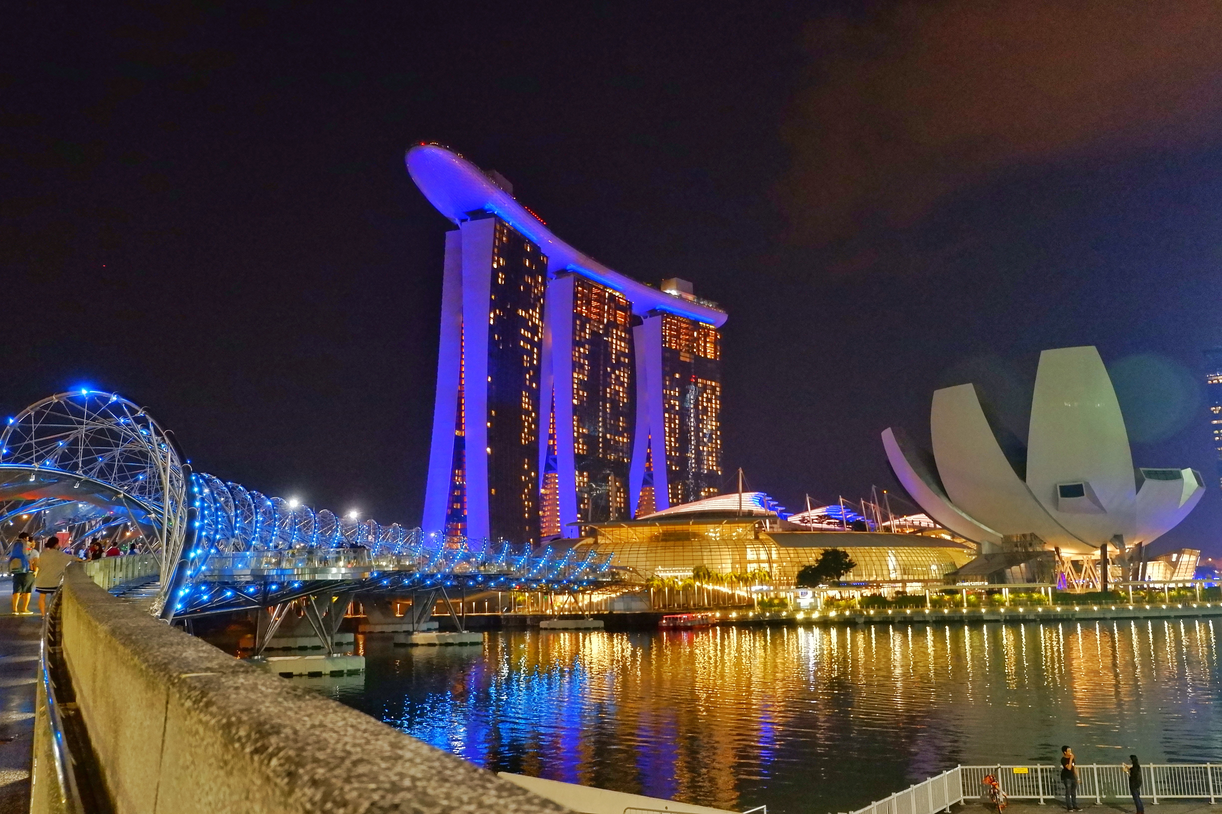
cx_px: 611
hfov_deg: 63.7
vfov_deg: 45.0
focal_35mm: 29
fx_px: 984
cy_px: 407
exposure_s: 1/13
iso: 3200
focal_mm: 19.2
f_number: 3.8
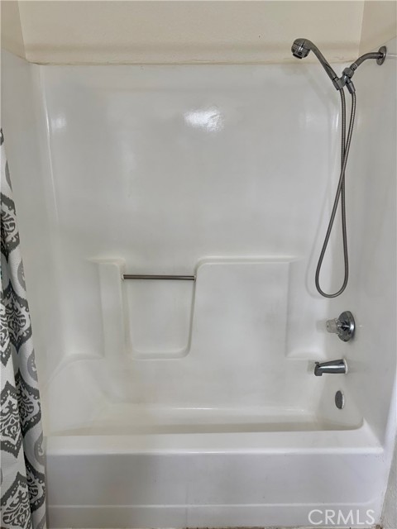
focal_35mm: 24
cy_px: 264
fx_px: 367
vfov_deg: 71.6
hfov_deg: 56.8
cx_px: 198
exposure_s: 1/120
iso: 64
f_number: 1.78
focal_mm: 6.76
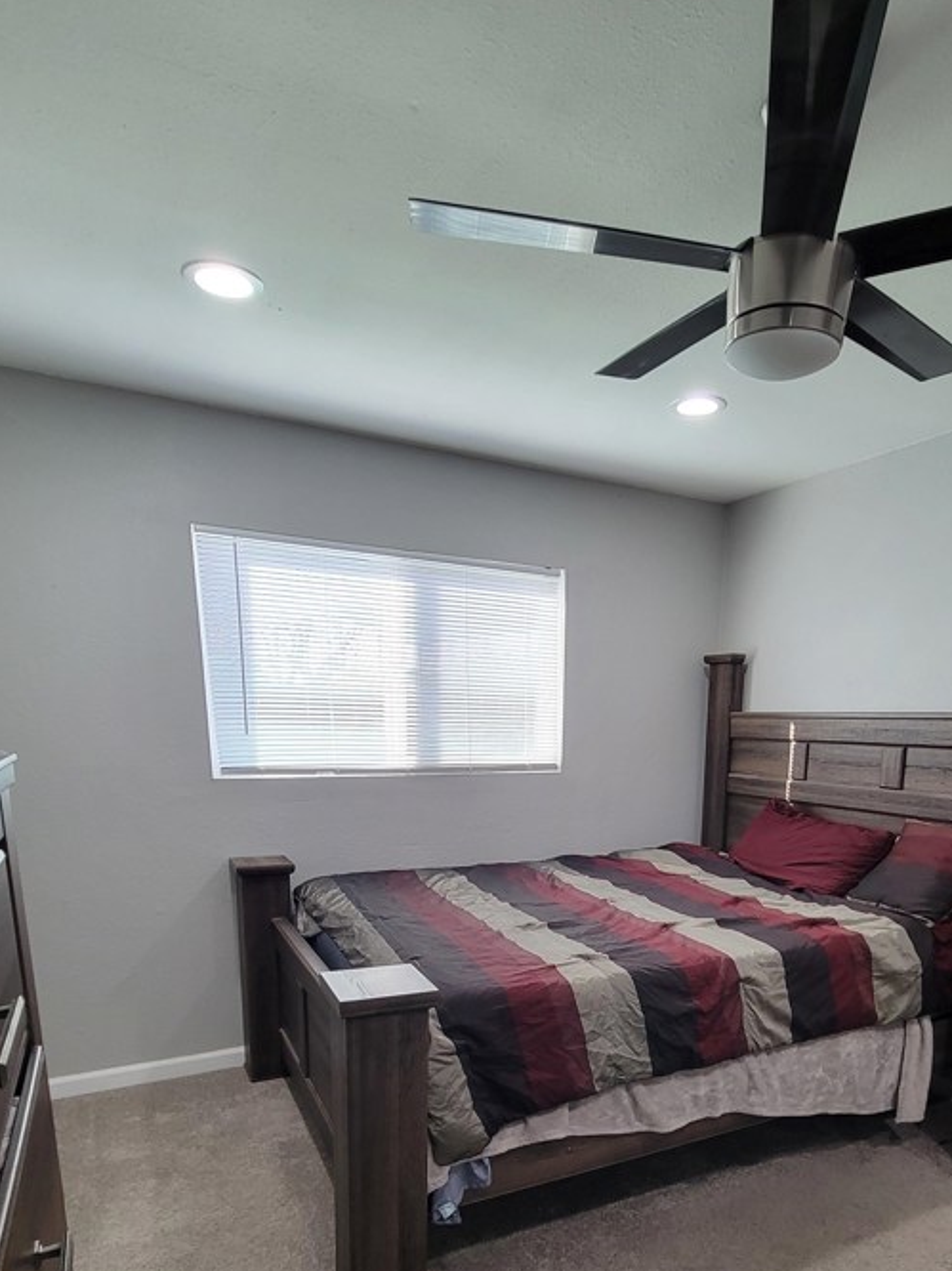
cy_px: 903
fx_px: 734
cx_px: 569
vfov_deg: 77.5
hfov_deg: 65.4
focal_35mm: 20
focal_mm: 2.2
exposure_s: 1/60
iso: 160
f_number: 2.2
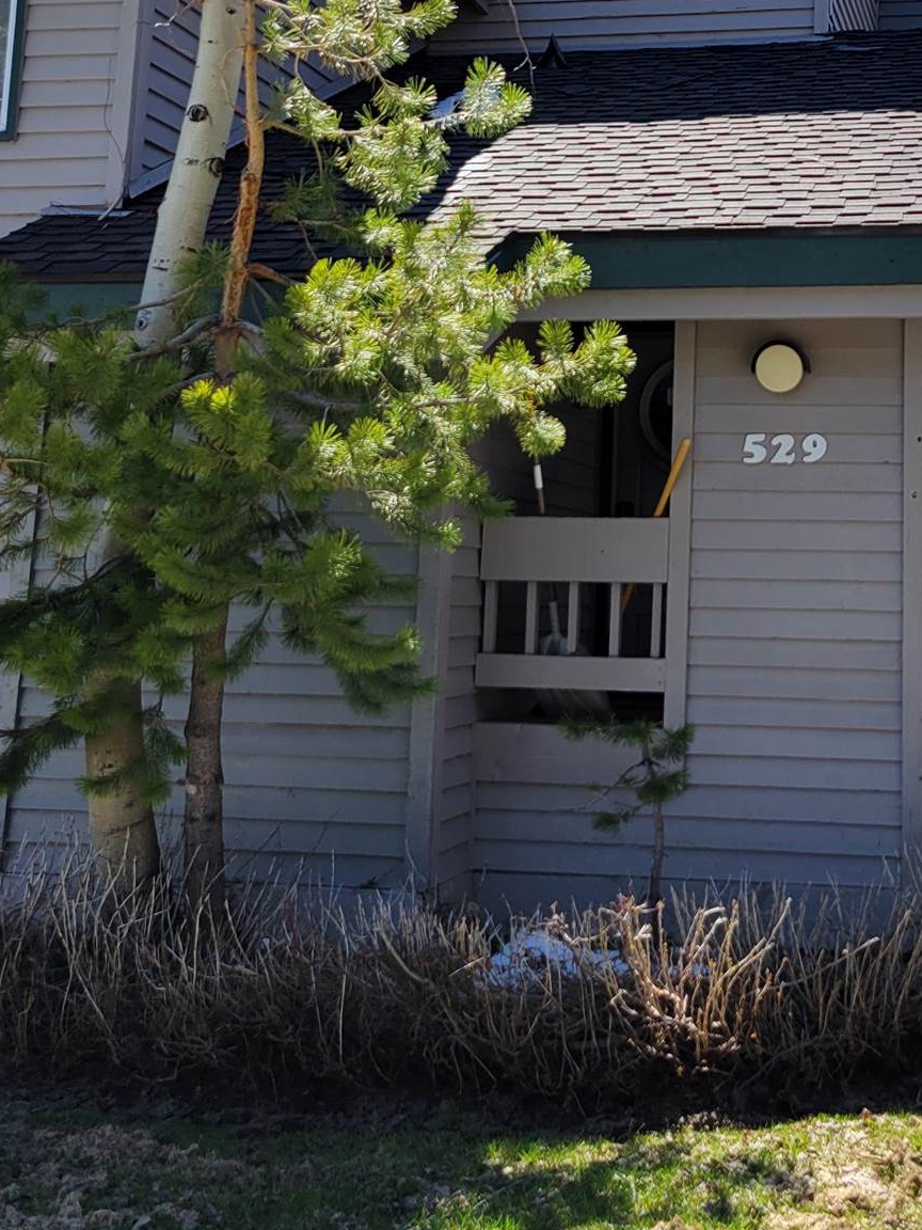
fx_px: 1847
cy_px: 310
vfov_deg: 36.0
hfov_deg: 27.5
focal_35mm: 52
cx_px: 737
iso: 40
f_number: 1.8
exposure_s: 1/1070
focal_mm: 5.4
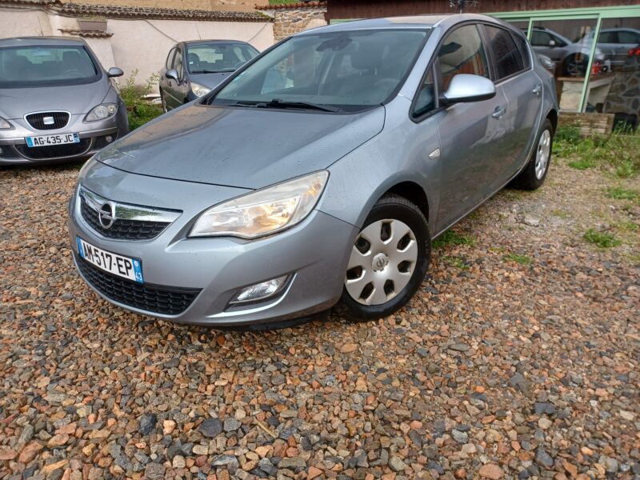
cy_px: 240
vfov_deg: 54.9
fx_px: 462
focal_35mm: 25
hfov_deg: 69.4
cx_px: 320
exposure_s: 1/50
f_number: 1.8
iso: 40
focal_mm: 4.6
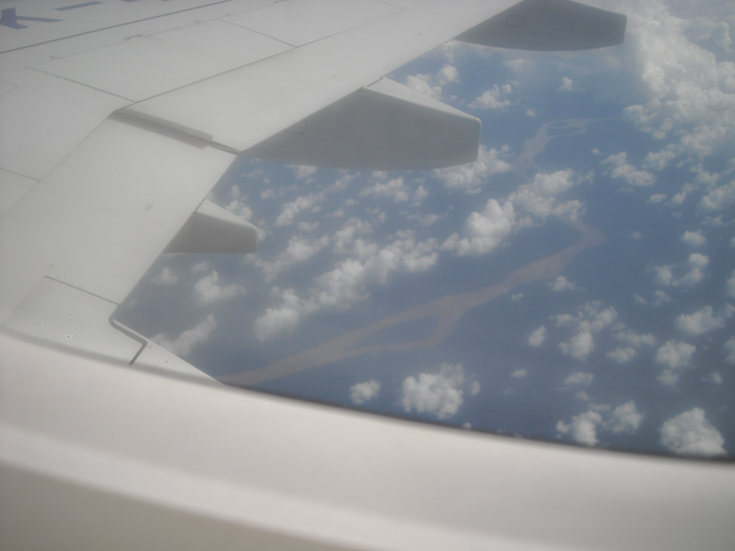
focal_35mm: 44
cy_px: 276
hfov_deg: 42.9
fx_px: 934
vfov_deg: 32.9
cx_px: 368
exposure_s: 1/323
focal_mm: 7.1
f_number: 6.1
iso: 64
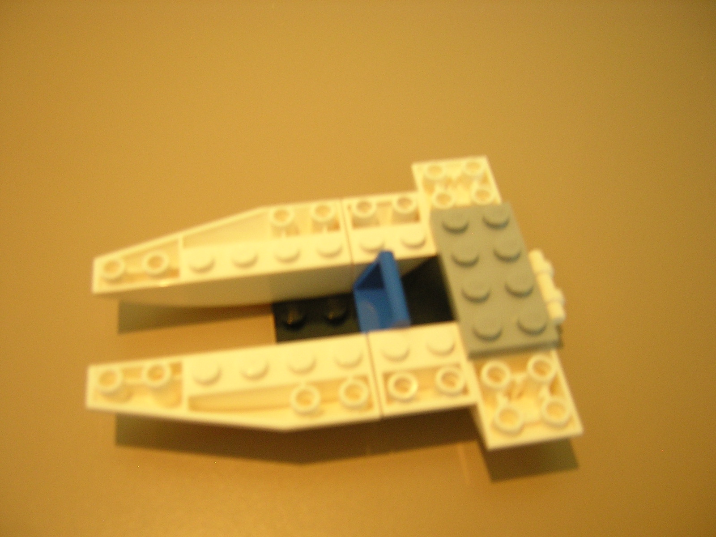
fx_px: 745
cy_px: 268
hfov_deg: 51.4
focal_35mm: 36
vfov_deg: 39.7
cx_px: 358
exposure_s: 1/3.6
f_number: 2.6
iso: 198
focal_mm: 4.7
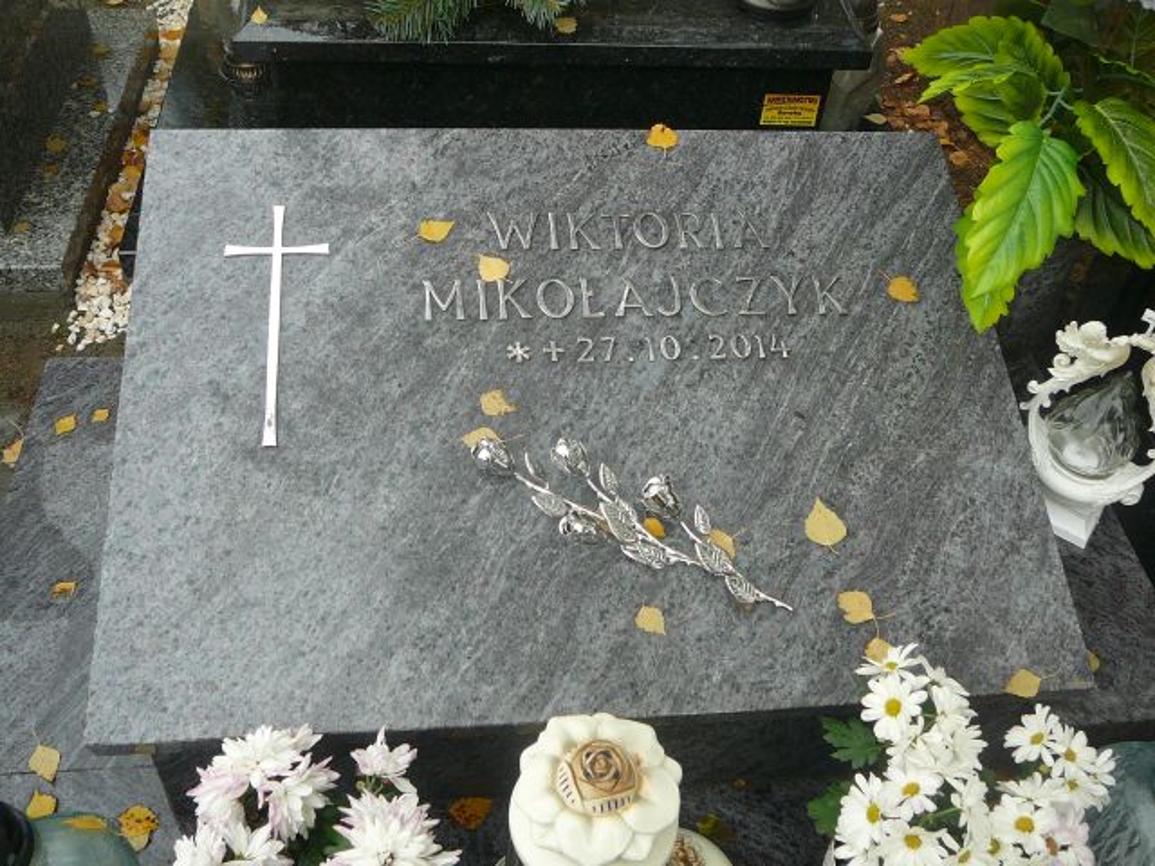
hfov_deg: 52.6
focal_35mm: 35
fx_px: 1168
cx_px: 578
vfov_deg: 40.7
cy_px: 433
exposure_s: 1/100
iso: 80
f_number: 2.8
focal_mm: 5.2
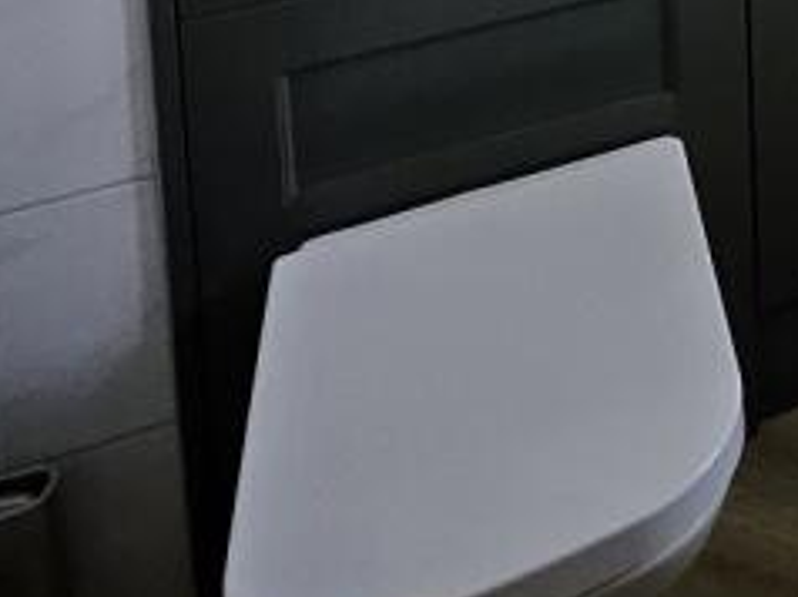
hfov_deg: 24.8
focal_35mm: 56
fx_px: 1290
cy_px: -594
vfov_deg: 18.0
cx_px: 1247
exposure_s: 1/50
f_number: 2.2
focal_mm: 1.74
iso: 160
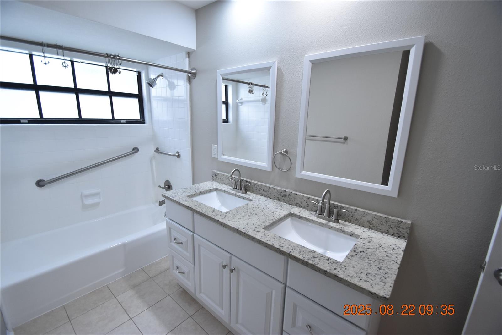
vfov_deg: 77.3
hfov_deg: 100.4
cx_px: 251
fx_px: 209
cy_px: 168
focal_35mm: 15
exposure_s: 1/90
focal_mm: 10
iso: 800
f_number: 3.5
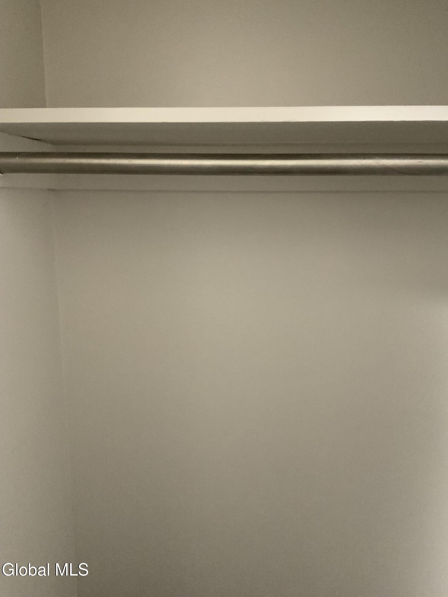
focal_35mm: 29
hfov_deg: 48.2
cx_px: 224
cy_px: 298
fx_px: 500
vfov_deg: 61.7
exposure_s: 1/30
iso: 320
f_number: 1.8
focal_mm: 3
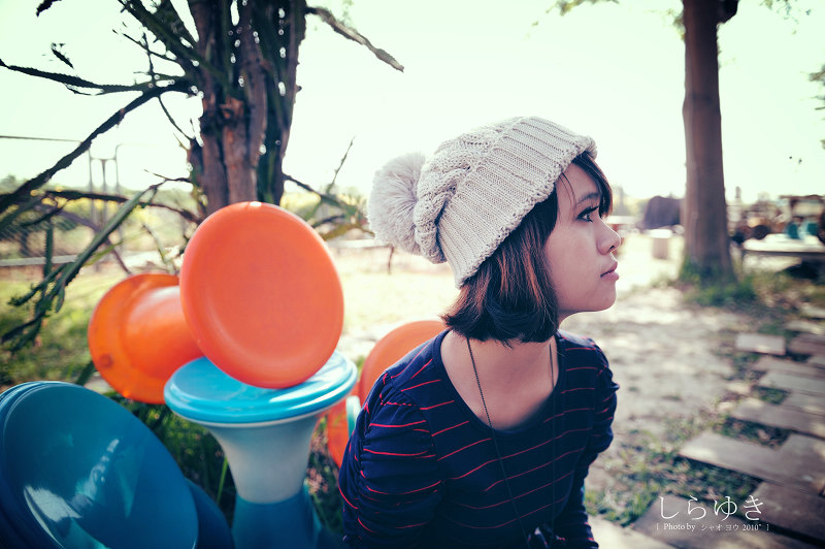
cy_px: 274
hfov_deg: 73.8
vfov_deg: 53.1
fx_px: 550
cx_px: 412
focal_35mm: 24
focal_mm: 24
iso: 200
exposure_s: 1/640
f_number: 2.8
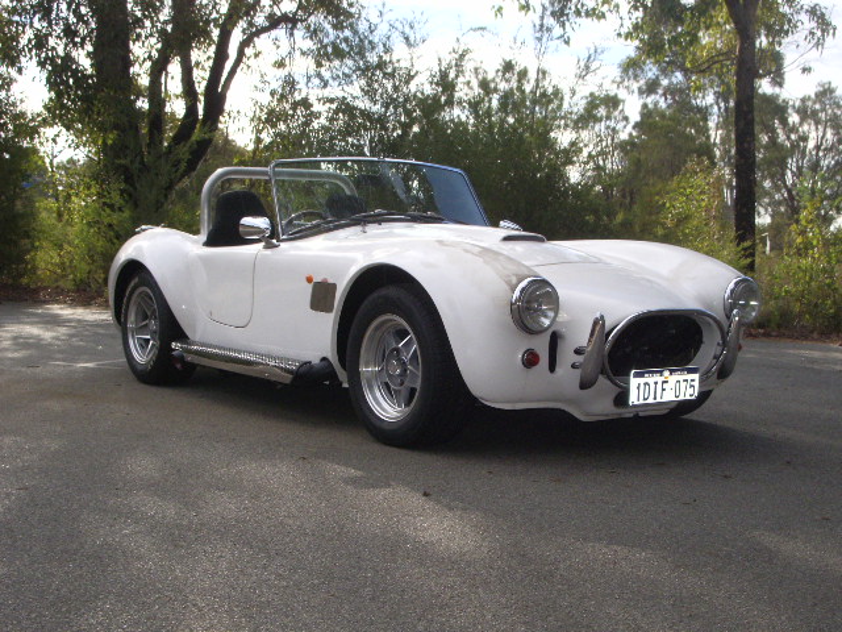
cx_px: 421
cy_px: 316
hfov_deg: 38.2
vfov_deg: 29.1
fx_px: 1216
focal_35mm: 50
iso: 160
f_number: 5
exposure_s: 1/400
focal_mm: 8.2
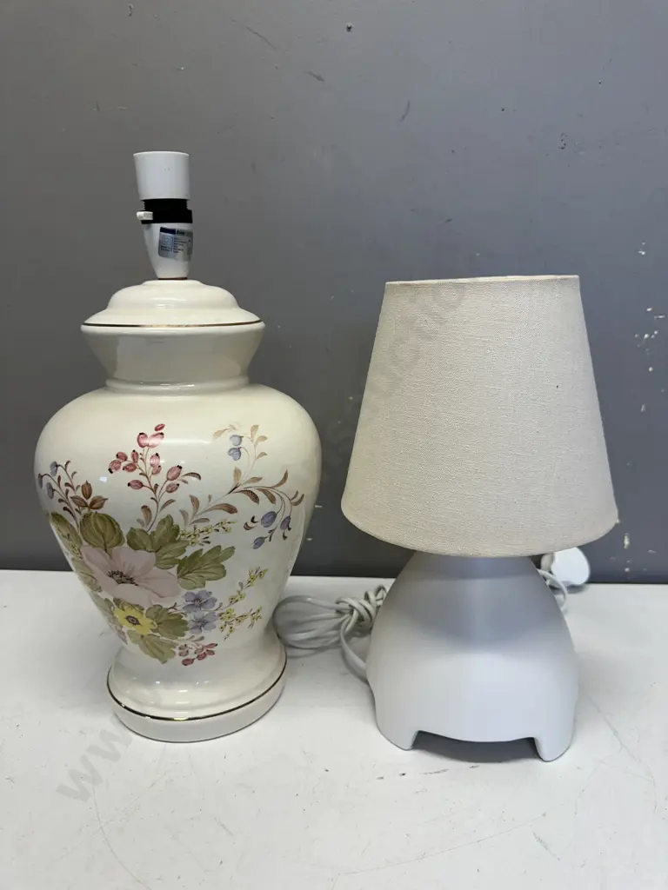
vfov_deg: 71.6
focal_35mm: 24
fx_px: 618
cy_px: 445
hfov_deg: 56.8
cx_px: 334
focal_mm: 6.86
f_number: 1.78
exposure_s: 1/100
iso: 80
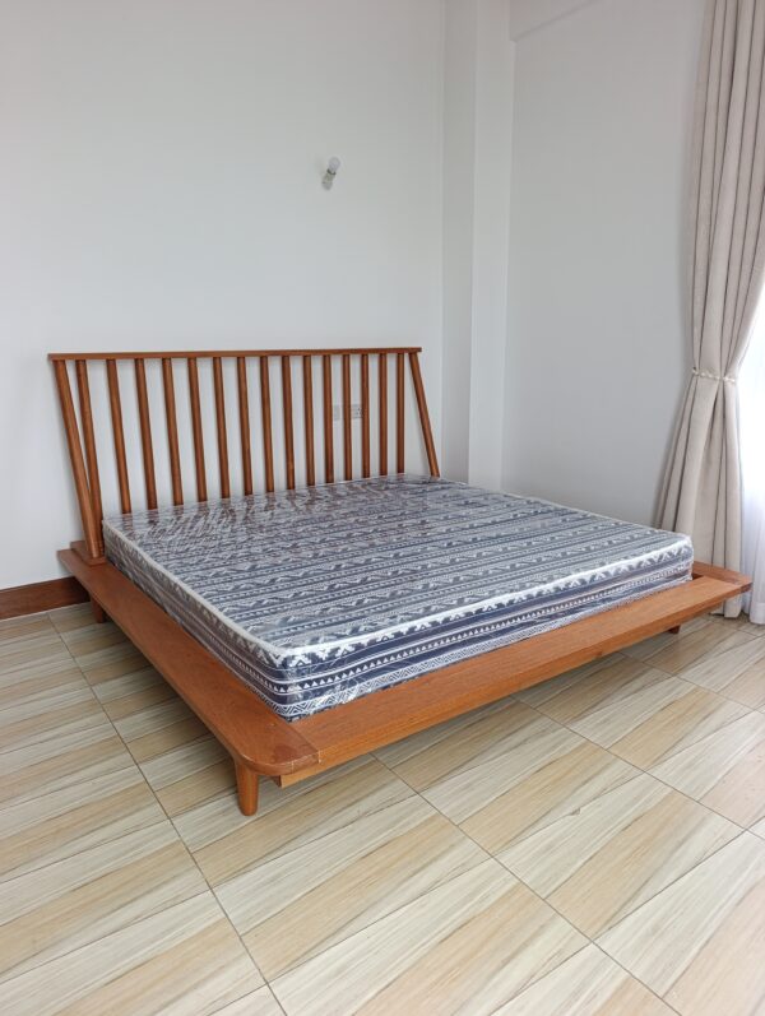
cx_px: 382
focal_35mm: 23
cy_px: 508
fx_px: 676
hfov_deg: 59.0
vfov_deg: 73.8
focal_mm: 6.14
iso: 320
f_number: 1.6
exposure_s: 1/100
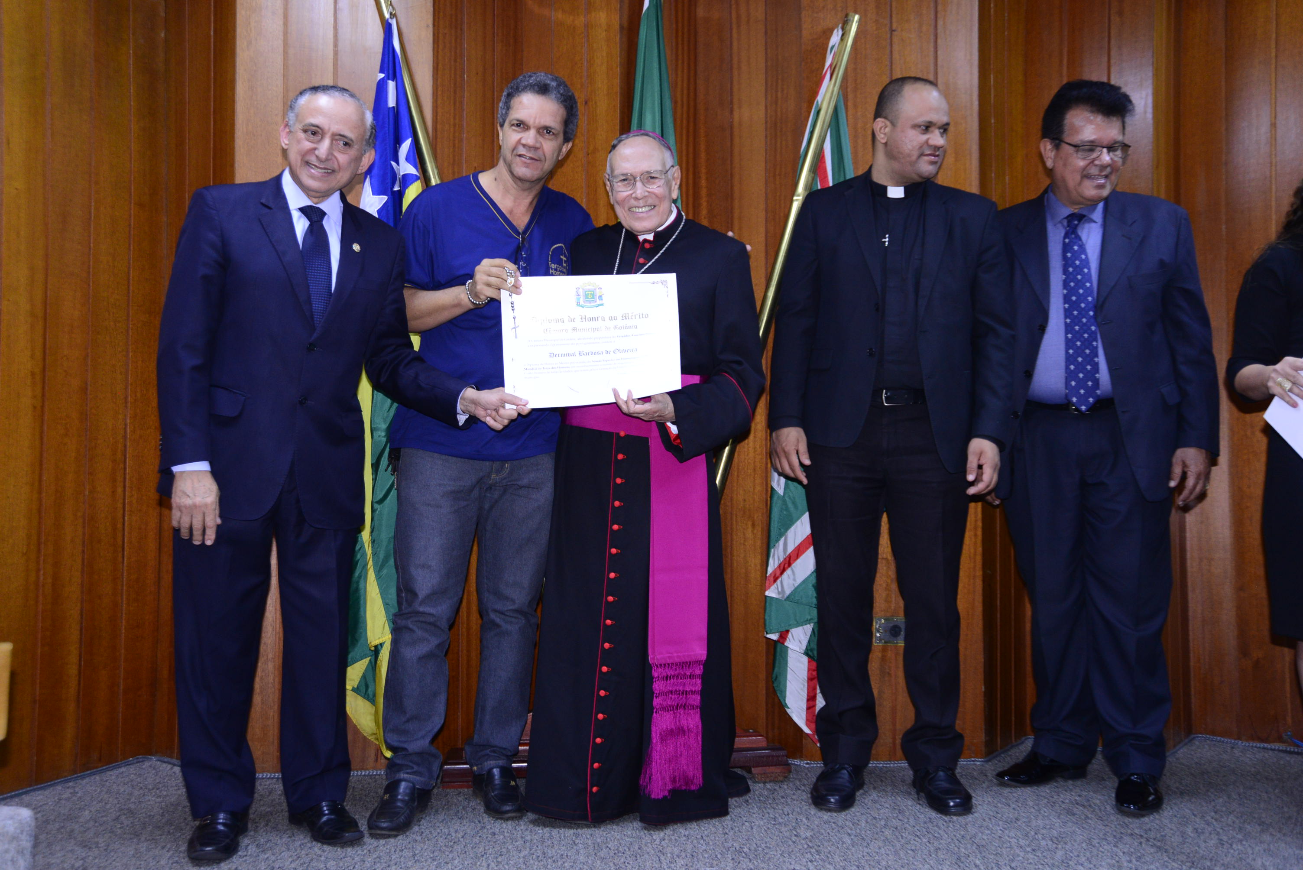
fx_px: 1267
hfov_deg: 54.4
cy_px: 435
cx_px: 652
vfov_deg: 37.9
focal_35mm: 35
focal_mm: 35
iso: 2000
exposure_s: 1/60
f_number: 4.5
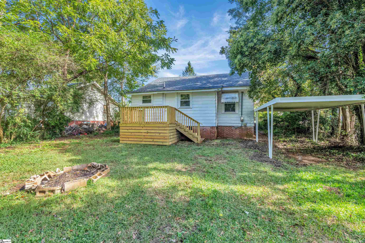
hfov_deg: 96.7
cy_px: 122
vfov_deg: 73.7
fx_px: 162
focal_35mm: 16
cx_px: 182
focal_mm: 16
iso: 640
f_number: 9
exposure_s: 1/200
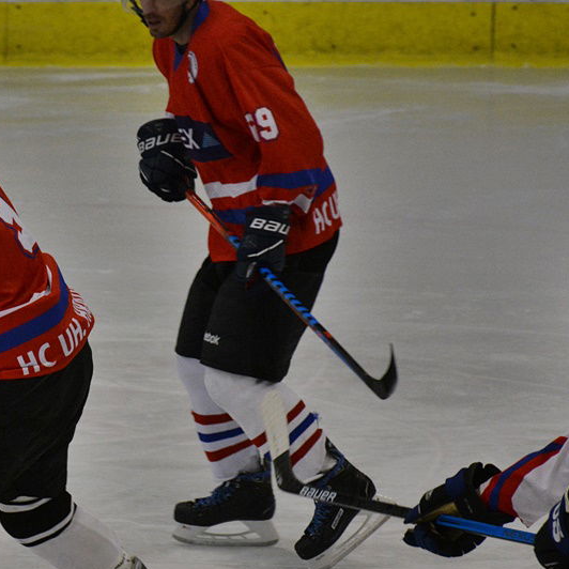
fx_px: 9354
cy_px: 501
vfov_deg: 3.5
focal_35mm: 503
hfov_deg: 3.5
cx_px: -30
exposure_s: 1/320
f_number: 5.6
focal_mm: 140
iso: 1600
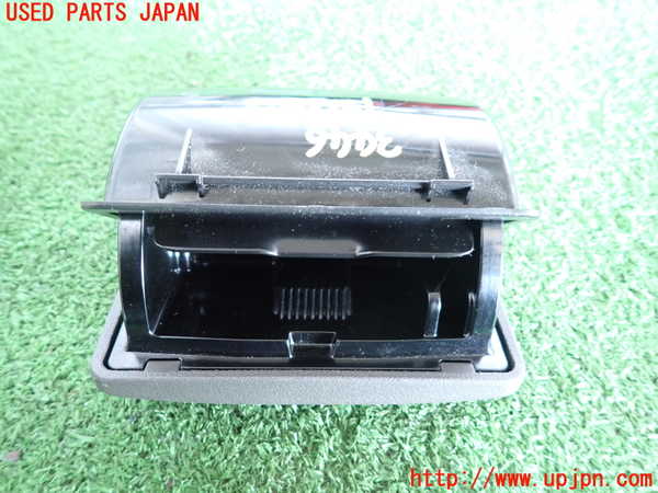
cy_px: 246
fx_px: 475
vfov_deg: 54.9
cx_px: 329
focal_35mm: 25
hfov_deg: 69.4
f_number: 2
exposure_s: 1/20
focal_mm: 4.5
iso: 800
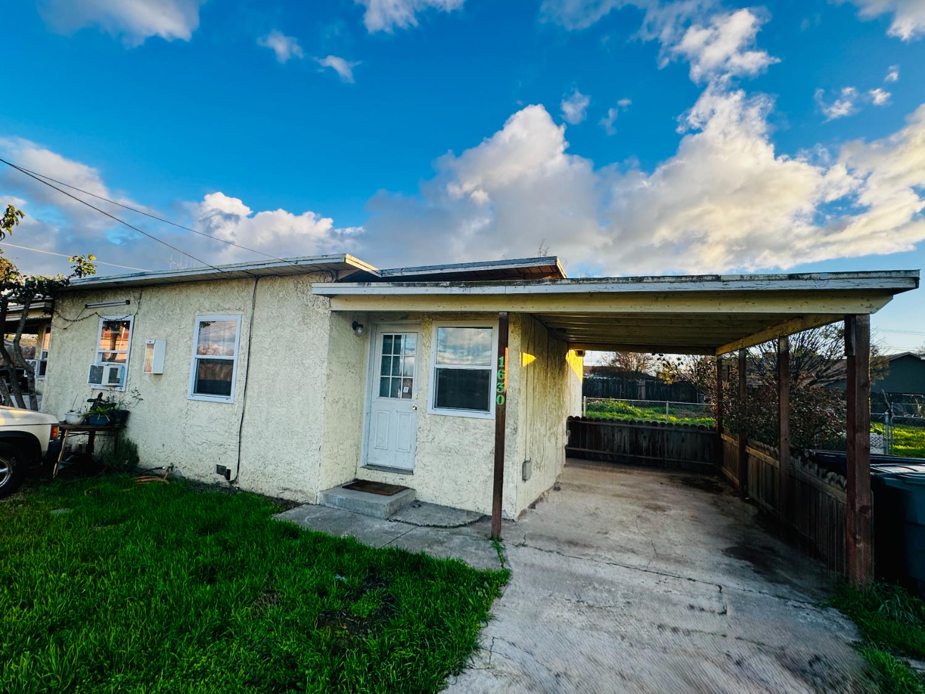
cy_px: 347
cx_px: 462
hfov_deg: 102.1
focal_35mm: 14
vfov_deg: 85.7
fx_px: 374
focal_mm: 2.22
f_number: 2.2
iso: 40
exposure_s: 1/371
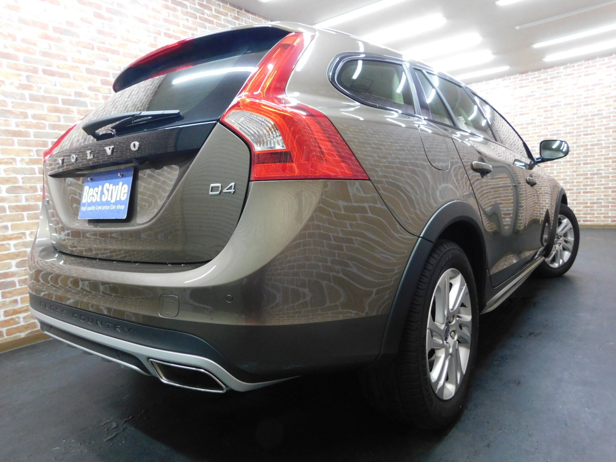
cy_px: 231
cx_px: 308
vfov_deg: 58.9
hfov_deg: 73.9
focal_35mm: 23
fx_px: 409
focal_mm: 4
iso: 400
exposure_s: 1/20
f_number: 3
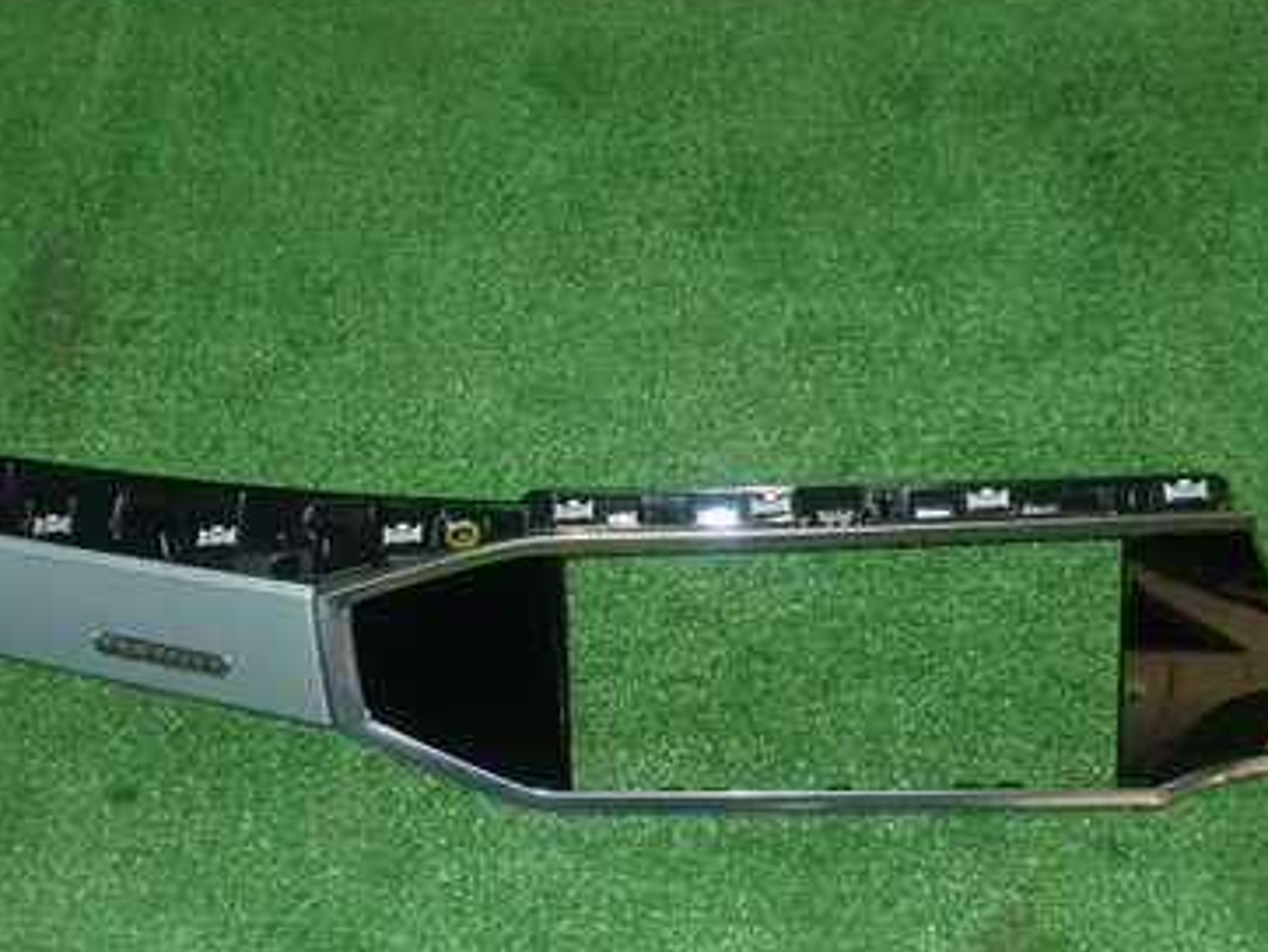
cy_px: 570
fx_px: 1943
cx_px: 543
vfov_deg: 27.5
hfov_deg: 36.1
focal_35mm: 53
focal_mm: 5.79
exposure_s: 1/30
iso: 800
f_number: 7.1
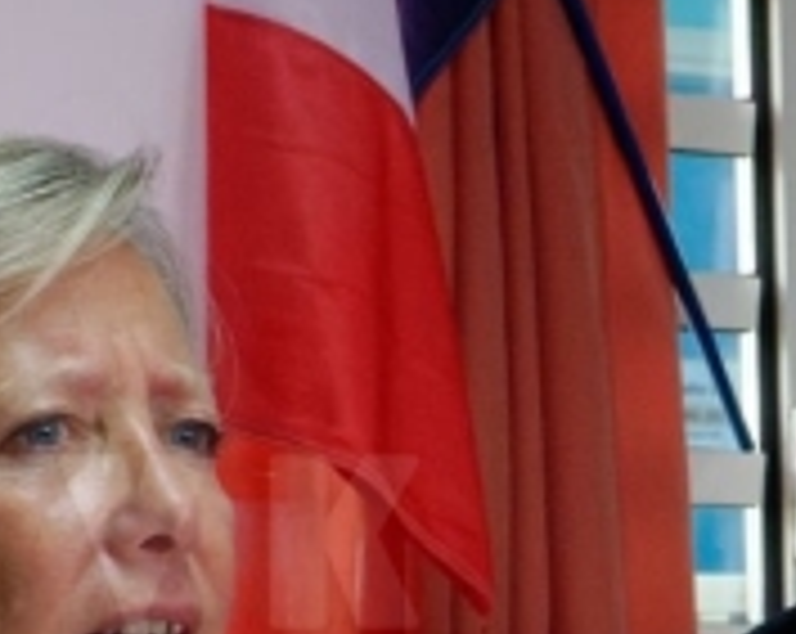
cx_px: 720
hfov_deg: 10.1
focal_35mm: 191
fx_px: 4492
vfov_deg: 8.0
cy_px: 706
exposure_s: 1/125
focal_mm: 30
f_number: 5.6
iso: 2500
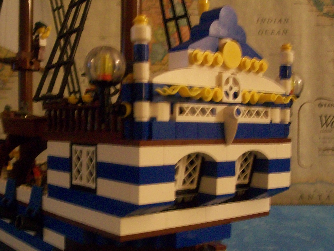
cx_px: 132
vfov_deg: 30.8
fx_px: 454
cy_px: 154
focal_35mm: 47
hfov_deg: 40.2
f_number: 2.7
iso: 200
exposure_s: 1/8
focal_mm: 6
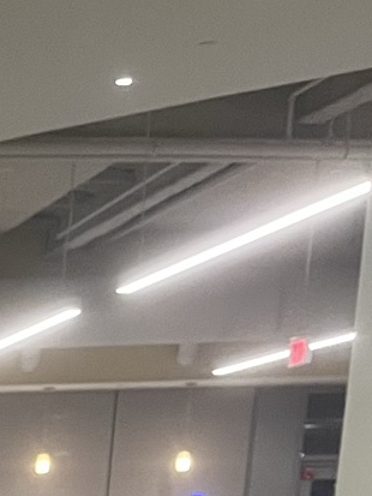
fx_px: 1847
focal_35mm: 129
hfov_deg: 10.0
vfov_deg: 12.9
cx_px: -526
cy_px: 1056
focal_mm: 5.1
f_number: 1.6
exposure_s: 1/60
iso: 160
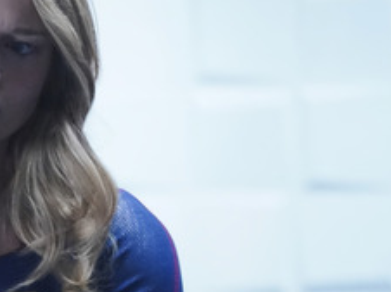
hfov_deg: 3.5
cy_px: 295
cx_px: -272
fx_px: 6296
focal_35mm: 558
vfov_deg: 2.7
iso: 5000
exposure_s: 1/80
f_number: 4
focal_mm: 168
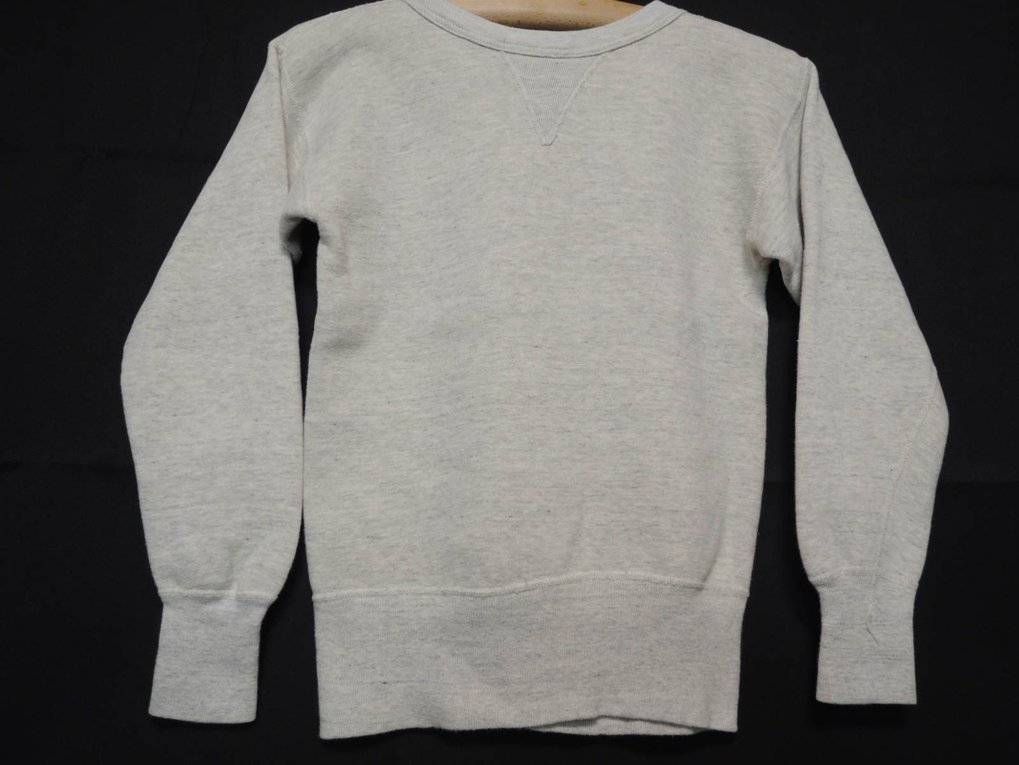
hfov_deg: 71.6
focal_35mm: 24
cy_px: 382
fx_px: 706
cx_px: 510
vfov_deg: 56.8
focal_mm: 4.3
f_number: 2.8
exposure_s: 1/30
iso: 110
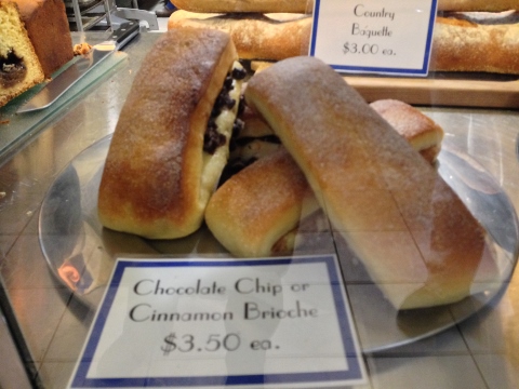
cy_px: 194
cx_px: 260
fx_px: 495
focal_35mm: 33
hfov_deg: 55.4
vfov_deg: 42.9
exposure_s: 1/20
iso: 400
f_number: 2.4
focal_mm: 4.12
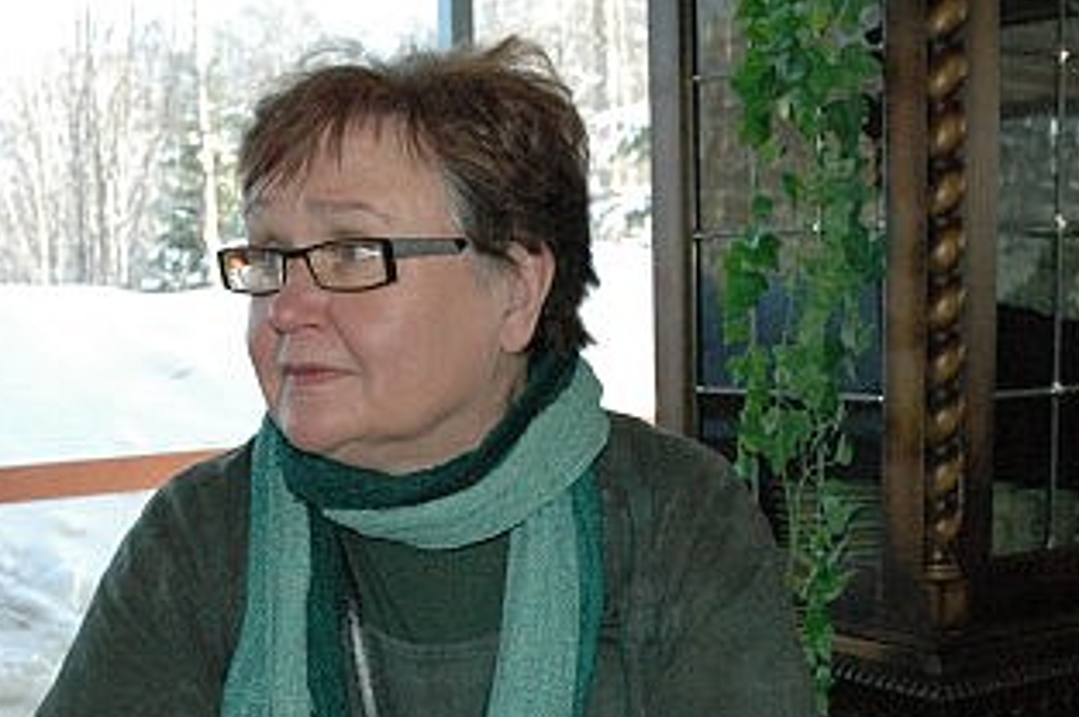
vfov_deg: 25.5
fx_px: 1557
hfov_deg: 38.0
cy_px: 572
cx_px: 407
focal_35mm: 52
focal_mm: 18
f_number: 5
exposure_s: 1/500
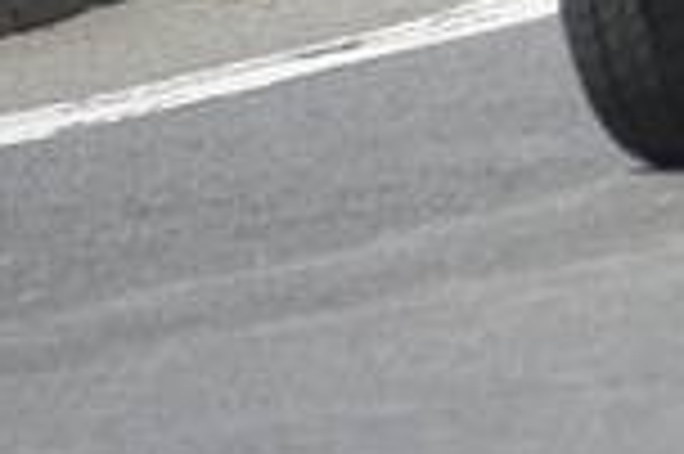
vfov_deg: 1.2
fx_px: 21997
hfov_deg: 1.8
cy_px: -625
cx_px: 1566
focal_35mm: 1159
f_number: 8
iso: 200
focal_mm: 220
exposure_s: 1/500
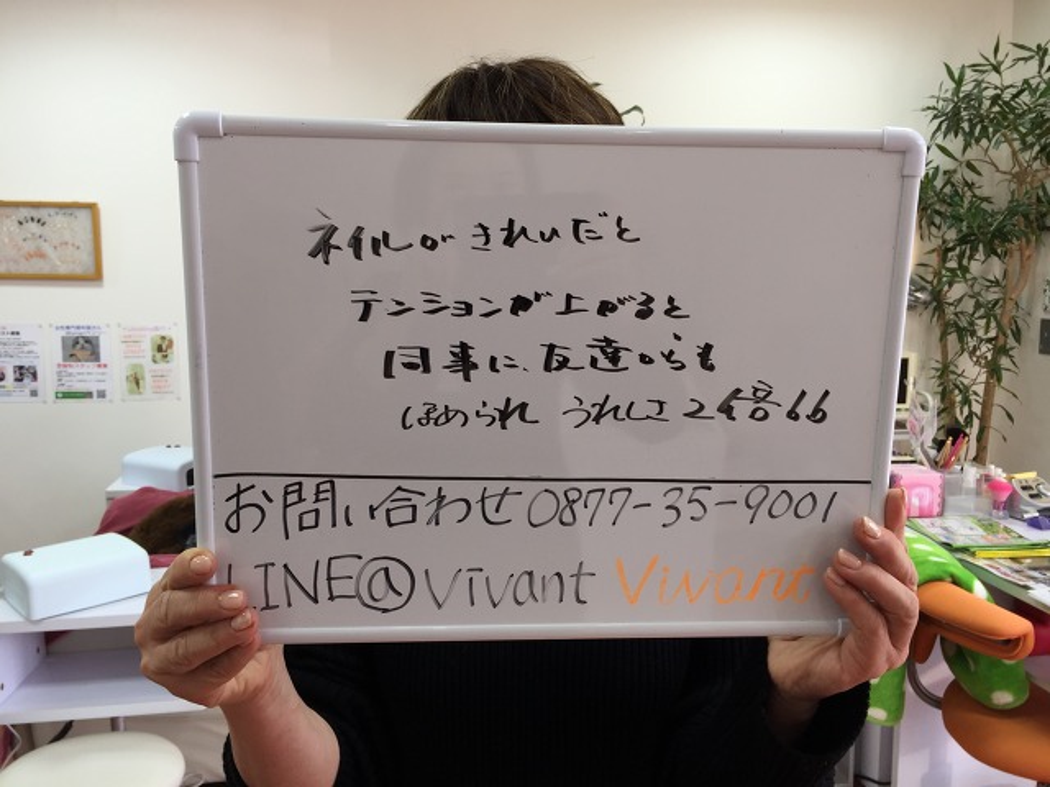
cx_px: 525
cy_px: 394
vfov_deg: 48.2
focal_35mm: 29
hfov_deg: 61.7
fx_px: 880
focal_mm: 4.15
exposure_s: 1/60
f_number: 2.2
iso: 32
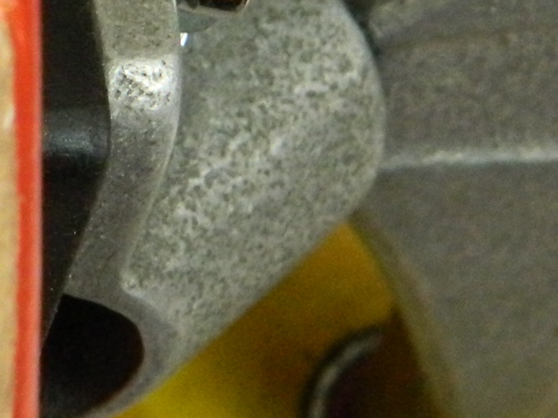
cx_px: -307
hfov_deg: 10.2
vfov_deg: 7.9
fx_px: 3014
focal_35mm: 187
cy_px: 177
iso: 400
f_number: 3.5
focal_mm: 7.3
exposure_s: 1/50
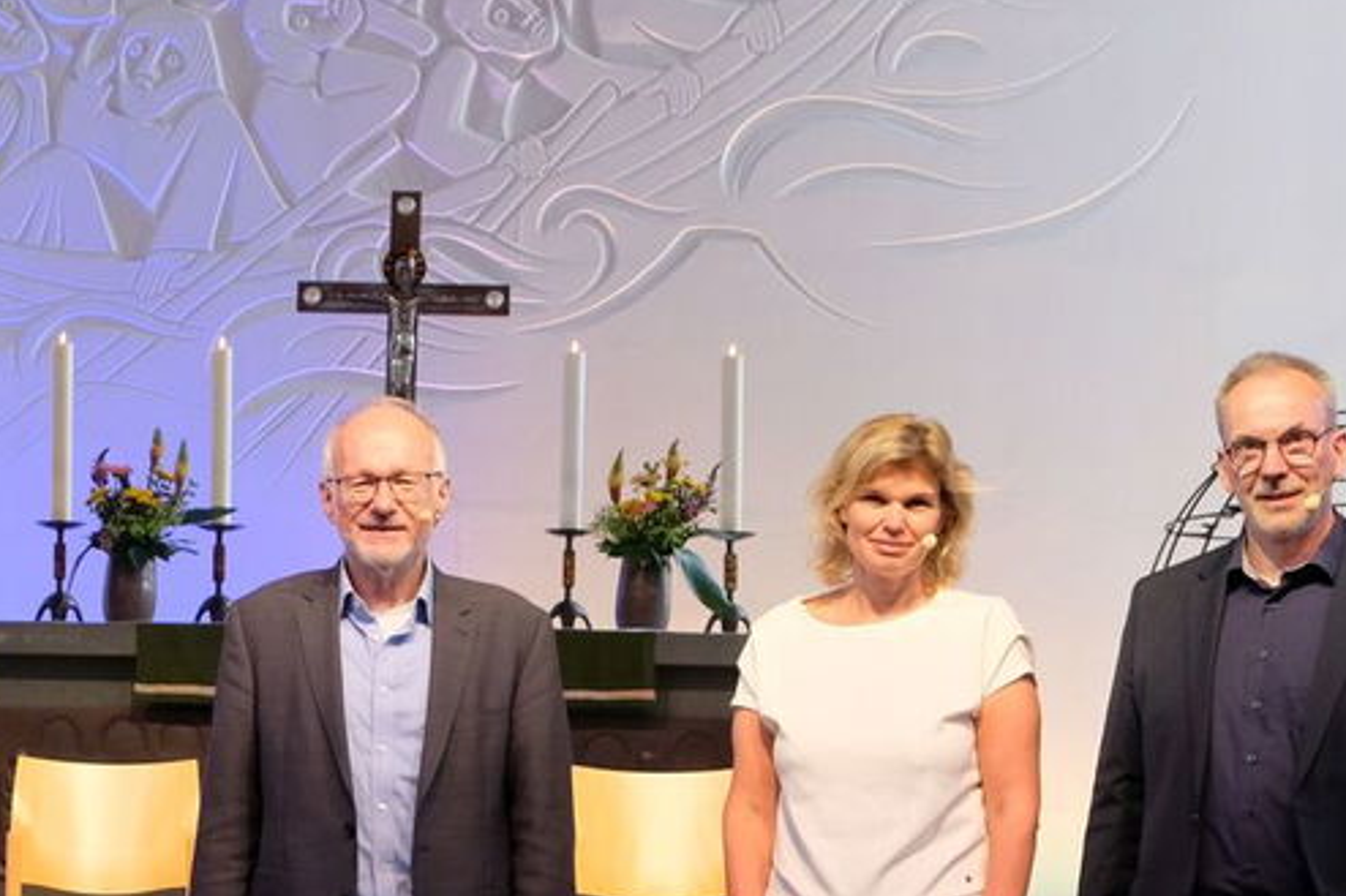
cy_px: 1008
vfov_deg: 14.2
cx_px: 153
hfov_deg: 21.2
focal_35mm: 94
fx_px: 3513
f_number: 4
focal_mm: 19.6
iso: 640
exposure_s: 1/60
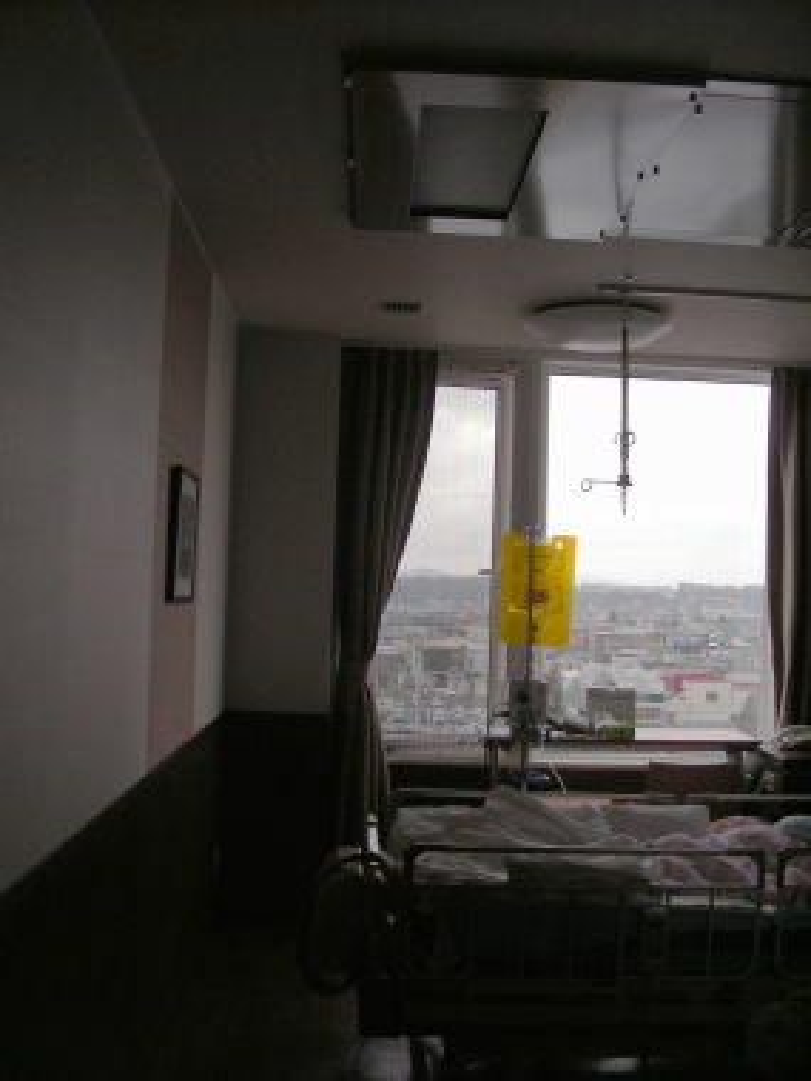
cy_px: 540
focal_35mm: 38
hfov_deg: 37.7
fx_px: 1187
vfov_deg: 49.0
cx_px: 406
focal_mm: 6.3
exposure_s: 1/43
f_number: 3.5
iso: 100
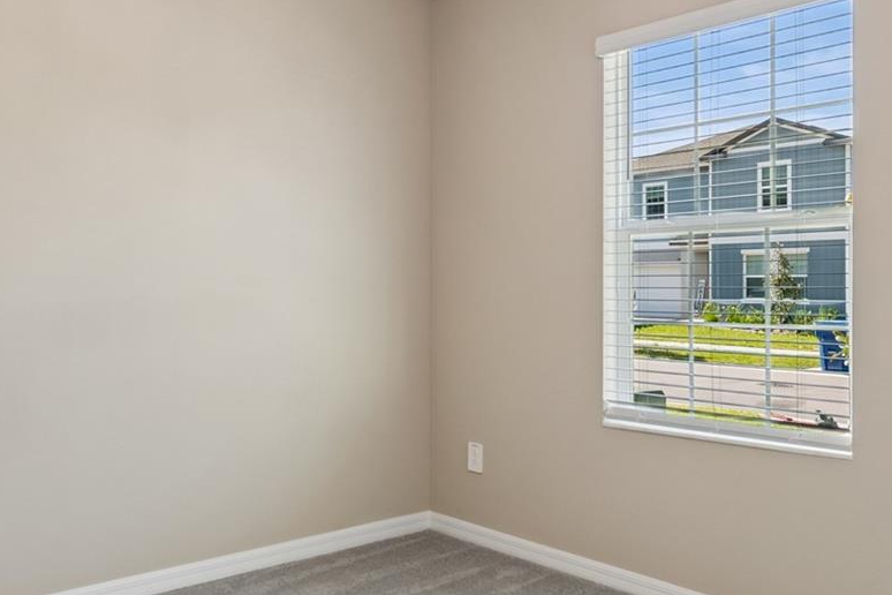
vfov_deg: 42.2
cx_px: 290
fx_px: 768
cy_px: 243
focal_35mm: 31
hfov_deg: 58.8
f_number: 6.3
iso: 100
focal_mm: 10
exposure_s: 1/40
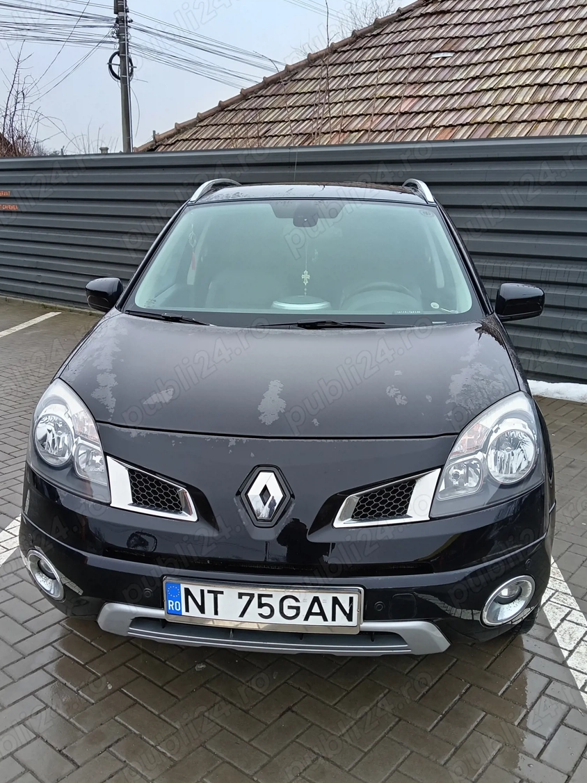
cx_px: 276
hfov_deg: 44.1
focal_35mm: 32
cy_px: 410
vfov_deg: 56.8
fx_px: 724
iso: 137
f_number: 1.8
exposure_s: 1/33.3
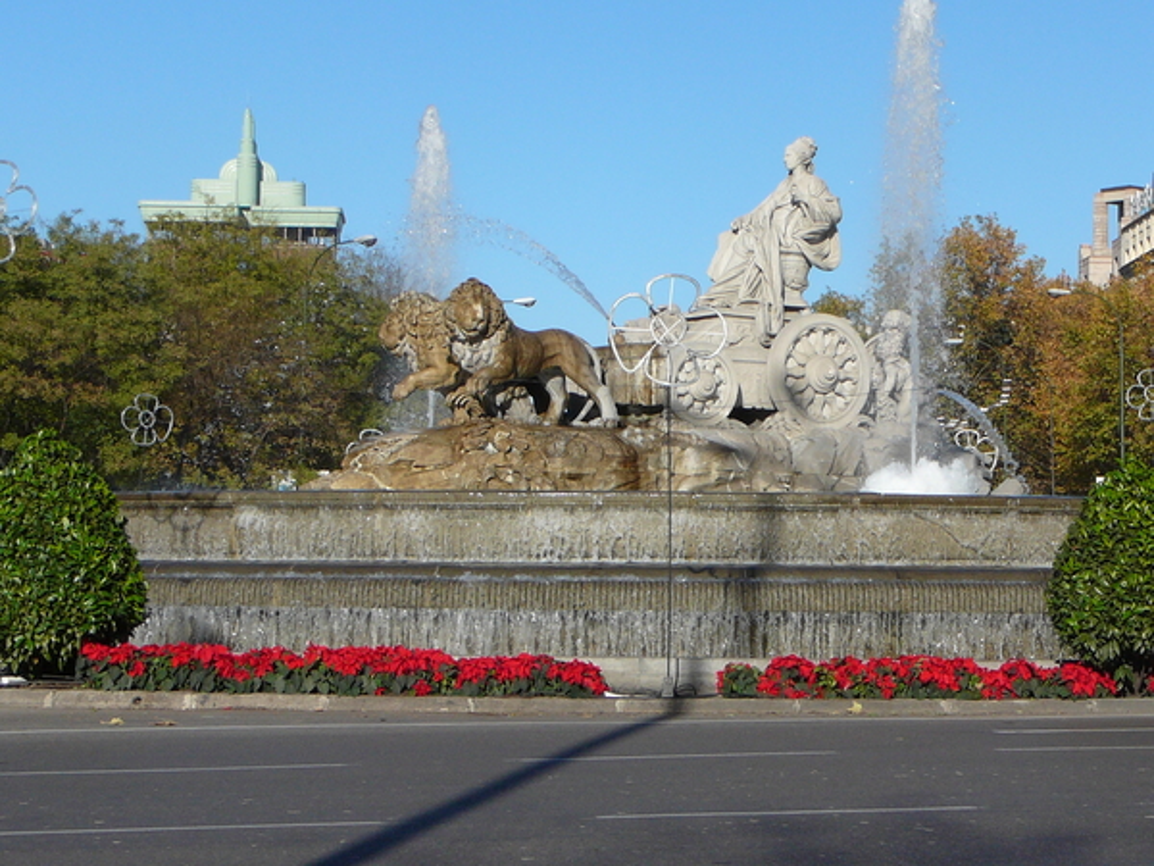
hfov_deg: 22.0
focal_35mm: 89
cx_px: 577
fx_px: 2967
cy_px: 433
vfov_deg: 16.6
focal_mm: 10.5
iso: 80
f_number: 6.3
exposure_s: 1/400
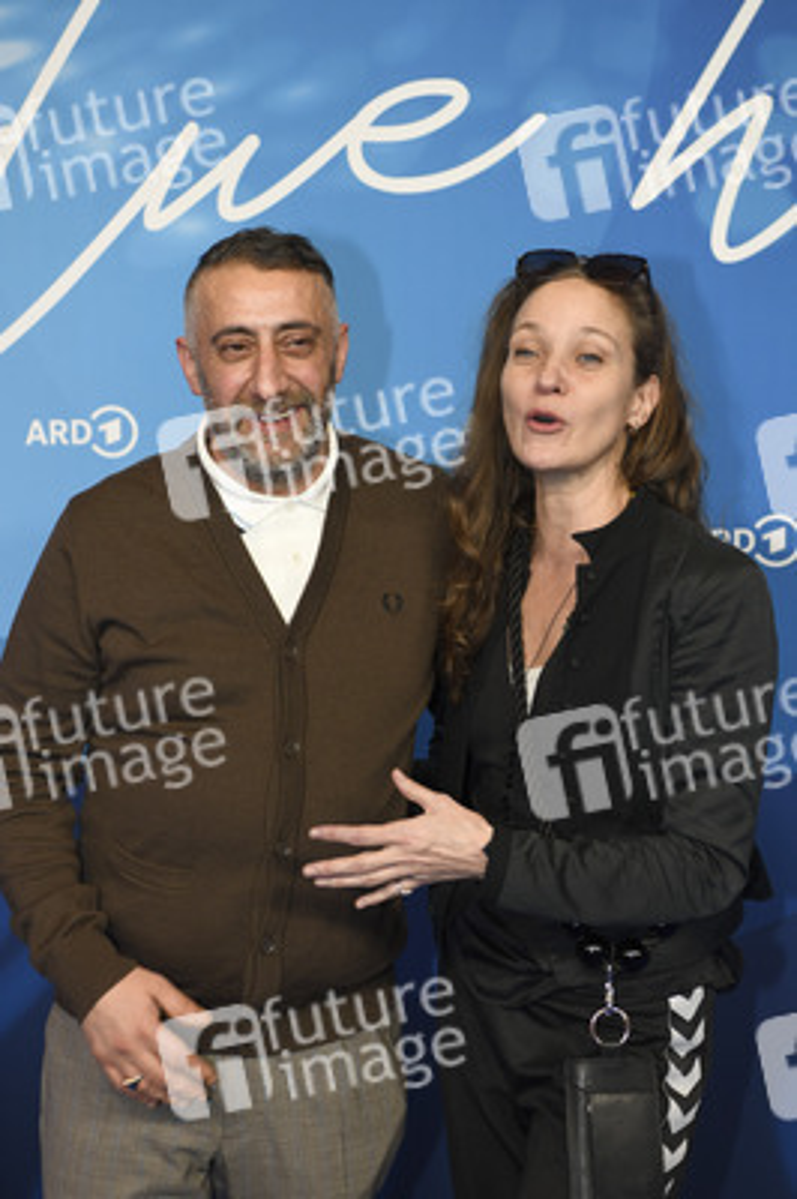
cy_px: 600
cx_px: 398
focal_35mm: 70
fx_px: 2328
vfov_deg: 28.9
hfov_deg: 19.4
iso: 800
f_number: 5
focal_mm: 70
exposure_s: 1/250
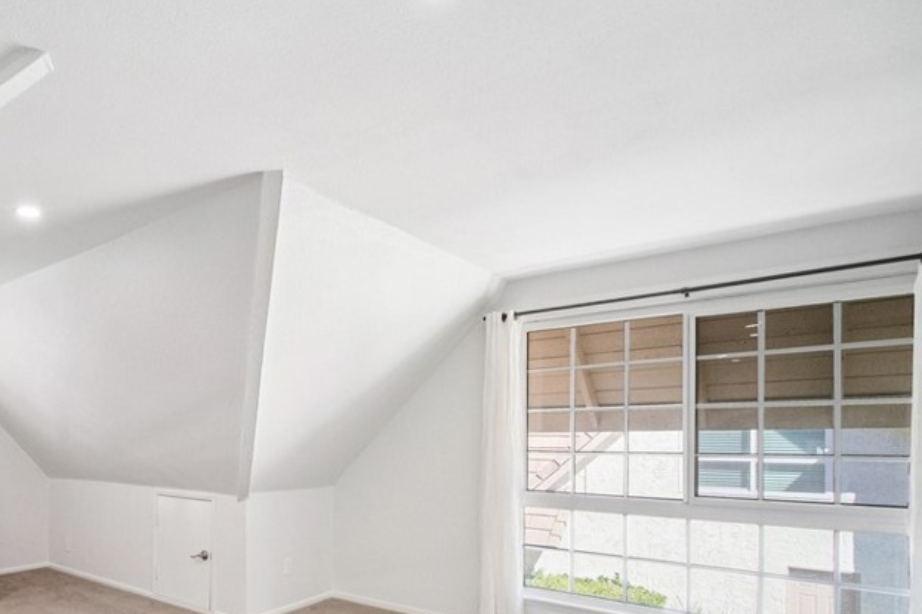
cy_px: 438
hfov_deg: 69.0
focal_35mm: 23
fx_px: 589
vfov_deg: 53.3
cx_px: 188
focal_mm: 9
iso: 320
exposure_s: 1/30
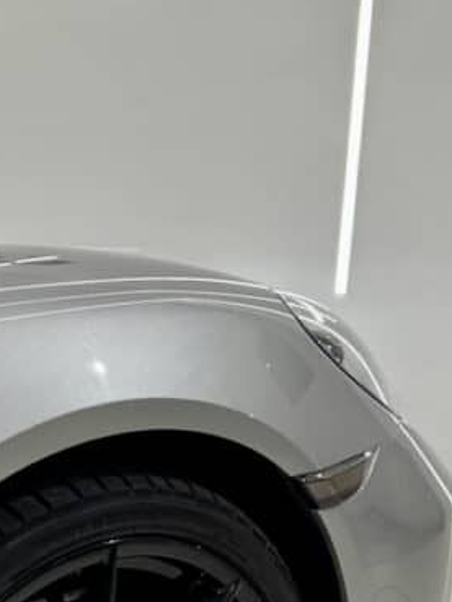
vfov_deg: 27.1
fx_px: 1201
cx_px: 15
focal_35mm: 69
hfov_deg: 20.7
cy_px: 546
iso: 160
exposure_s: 1/100
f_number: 1.78
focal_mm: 6.76
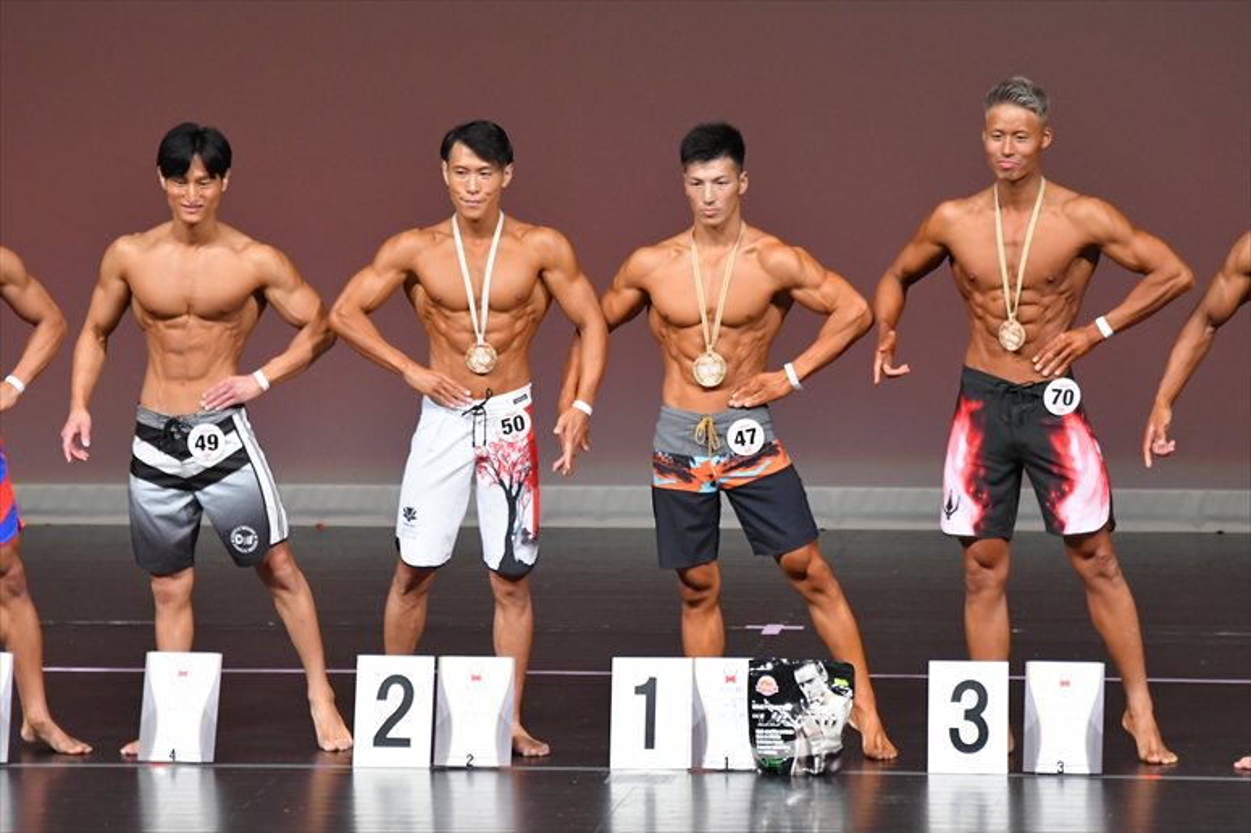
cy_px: 416
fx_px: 10420
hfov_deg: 6.9
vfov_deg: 4.6
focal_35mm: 300
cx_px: 626
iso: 4000
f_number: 5.6
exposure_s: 1/400
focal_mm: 200
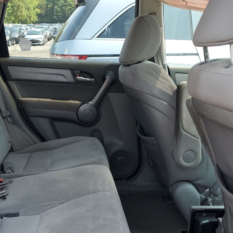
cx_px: 82
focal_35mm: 44
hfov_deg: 38.0
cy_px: 123
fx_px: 335
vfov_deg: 38.3
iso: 50
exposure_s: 1/179
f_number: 1.5
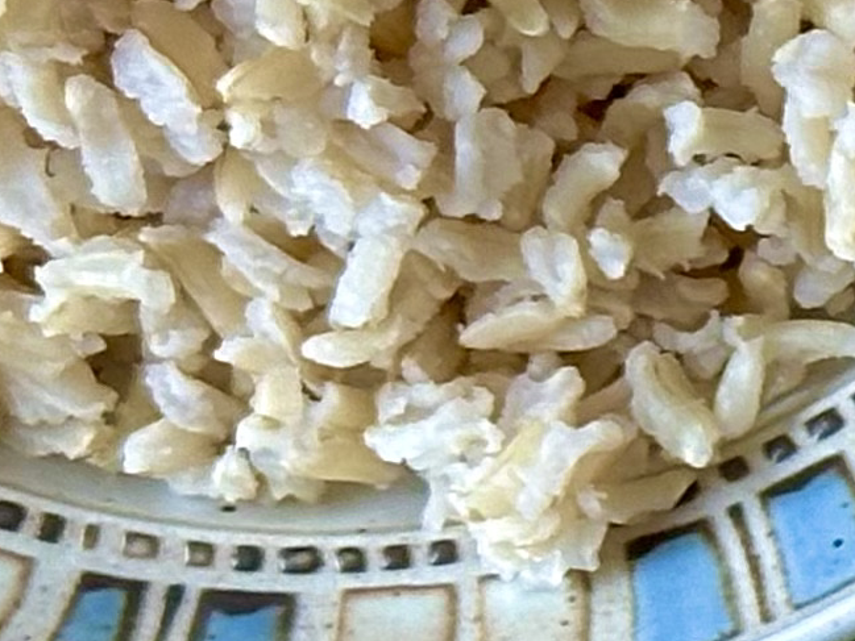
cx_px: 2468
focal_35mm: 298
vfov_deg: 5.0
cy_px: 708
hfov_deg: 6.2
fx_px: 7362
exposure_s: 1/50
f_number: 1.78
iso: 160
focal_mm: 6.86
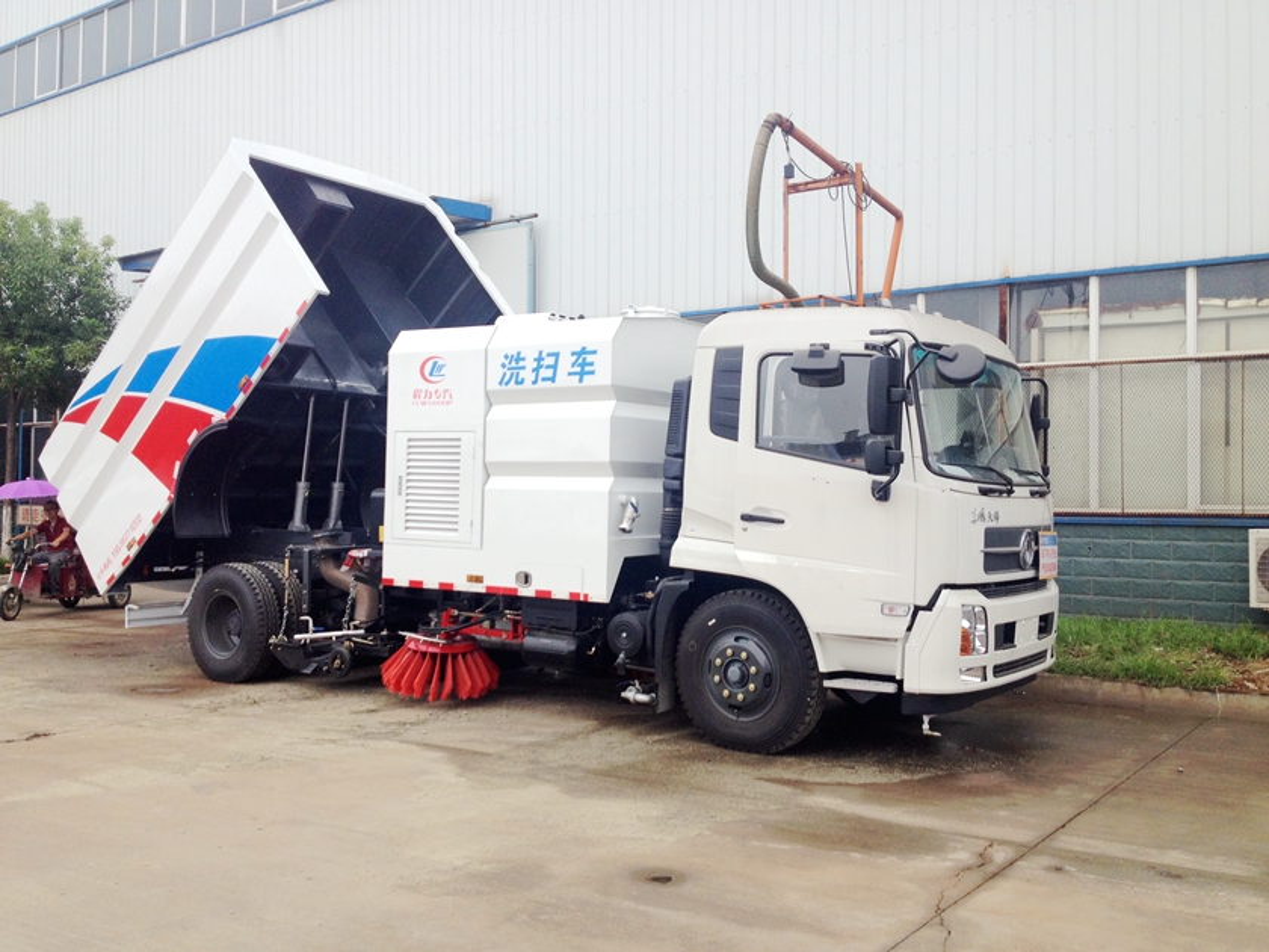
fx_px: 1283
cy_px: 476
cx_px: 634
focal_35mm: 35
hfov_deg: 52.6
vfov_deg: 40.7
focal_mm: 4.28
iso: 50
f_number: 2.4
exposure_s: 1/1022
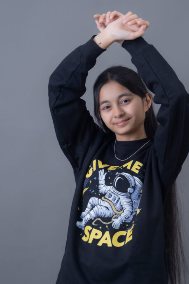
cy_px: 146
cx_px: 106
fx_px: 961
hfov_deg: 11.2
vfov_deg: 16.8
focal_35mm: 122
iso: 160
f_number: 2.8
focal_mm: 70
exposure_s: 1/200
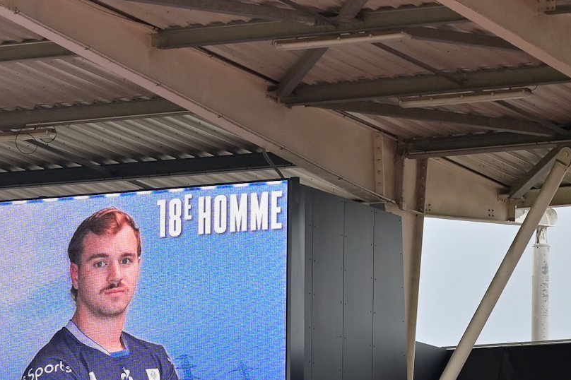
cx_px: 88
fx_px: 6024
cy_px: 227
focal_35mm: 380
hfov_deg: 5.4
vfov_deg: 3.6
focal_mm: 150
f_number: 2.8
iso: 250
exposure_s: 1/1250
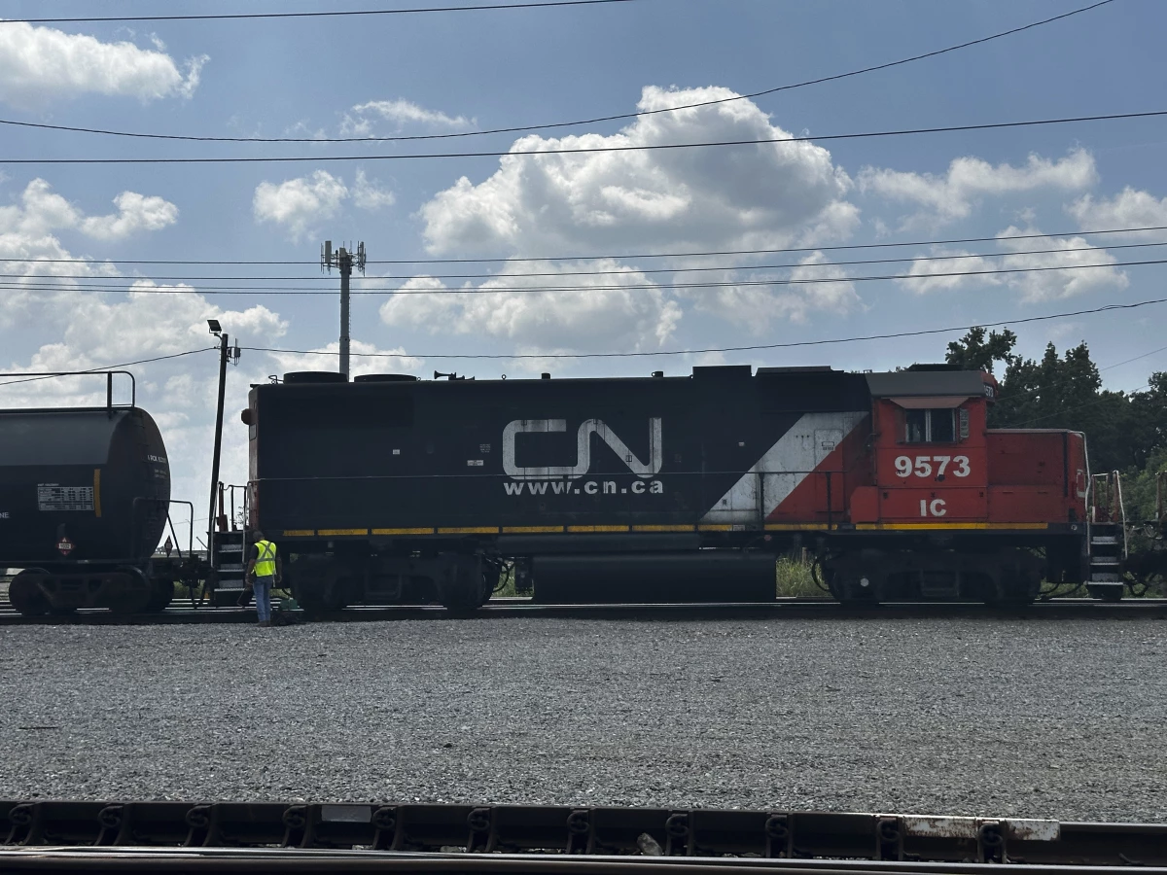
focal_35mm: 48
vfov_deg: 30.3
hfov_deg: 39.7
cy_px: 438
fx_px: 1618
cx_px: 584
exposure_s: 1/6623
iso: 64
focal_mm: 6.86
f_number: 1.78
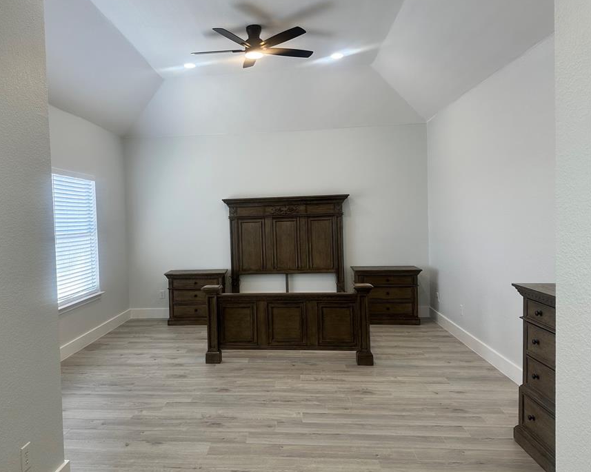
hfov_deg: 61.7
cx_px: 239
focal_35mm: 28
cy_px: 232
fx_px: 490
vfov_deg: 51.5
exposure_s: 1/125
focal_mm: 6.86
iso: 100
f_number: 1.78
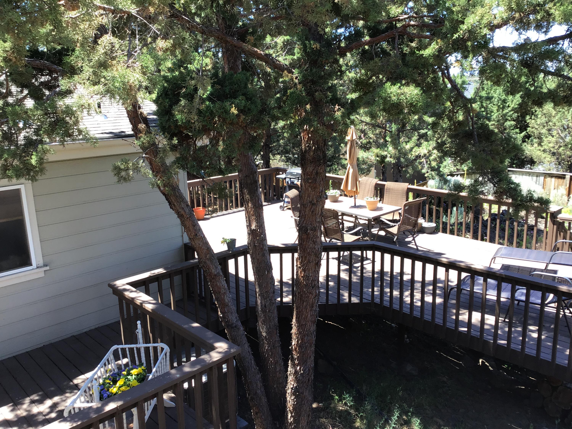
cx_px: 286
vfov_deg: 45.4
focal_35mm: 31
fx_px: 512
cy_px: 214
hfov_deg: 58.4
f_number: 2.4
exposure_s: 1/127
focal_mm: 3.3
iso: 25
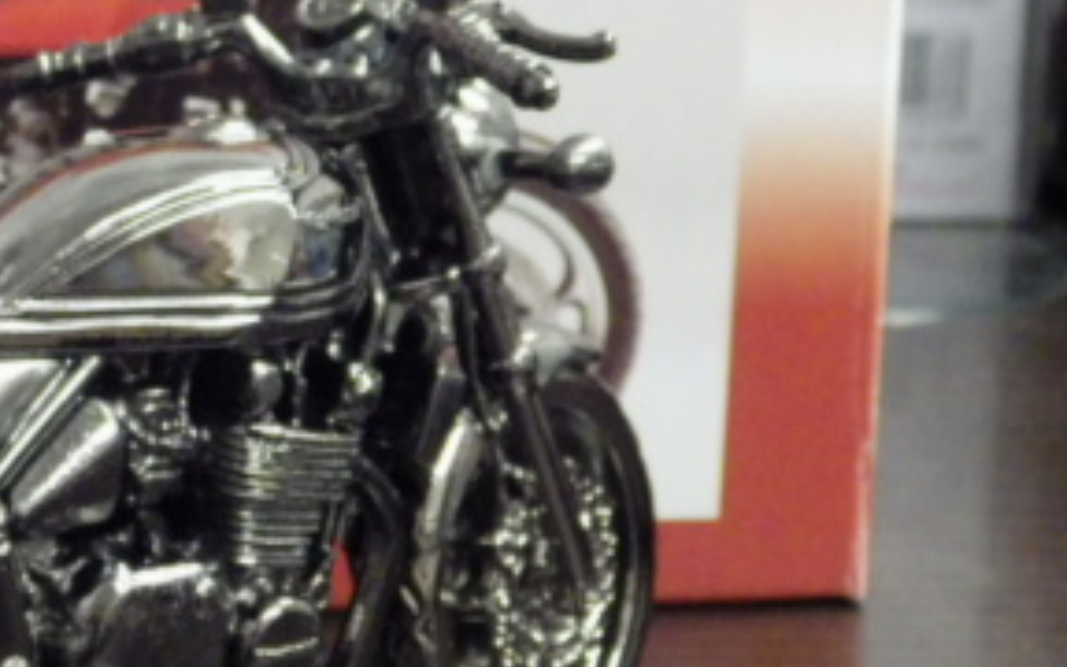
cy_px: 159
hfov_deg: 14.8
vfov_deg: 9.4
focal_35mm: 139
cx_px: -30
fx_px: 4042
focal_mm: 10.7
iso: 1000
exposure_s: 1/25
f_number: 4
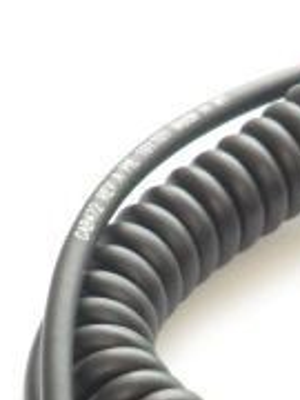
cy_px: 440
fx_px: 2265
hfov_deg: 7.5
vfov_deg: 10.0
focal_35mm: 196
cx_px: 331
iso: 400
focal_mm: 9.8
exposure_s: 1/60
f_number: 4.2
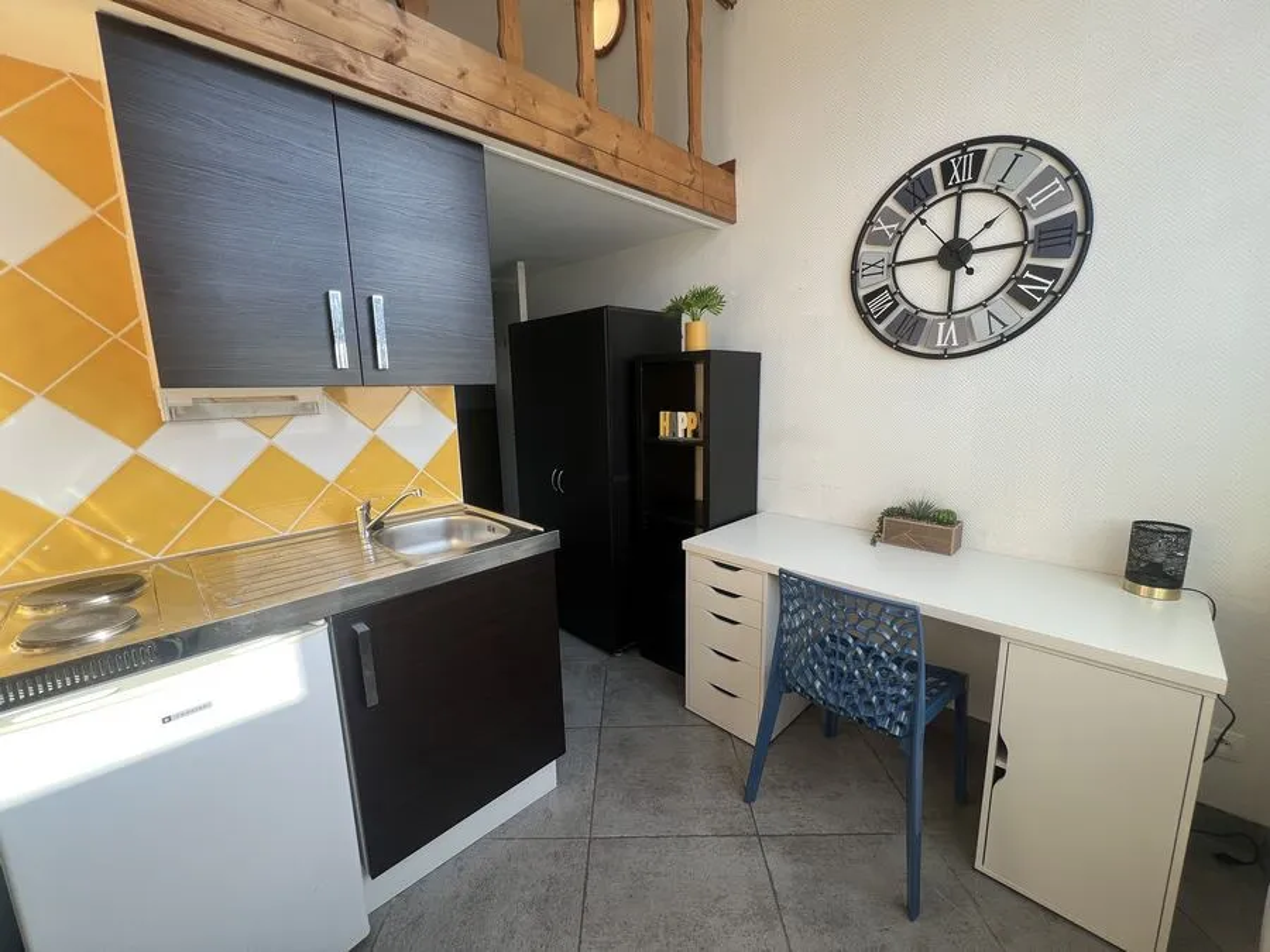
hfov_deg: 106.2
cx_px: 635
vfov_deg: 89.9
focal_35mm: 13
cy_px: 476
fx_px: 477
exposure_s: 1/100
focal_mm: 1.57
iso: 32
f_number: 1.8
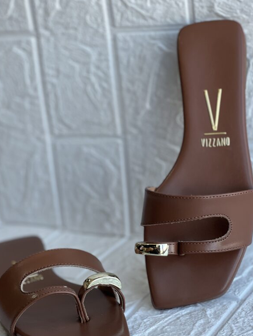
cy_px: 194
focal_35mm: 93
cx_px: 120
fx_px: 905
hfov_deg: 15.9
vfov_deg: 21.1
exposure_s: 1/120
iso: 125
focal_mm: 9
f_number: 2.8
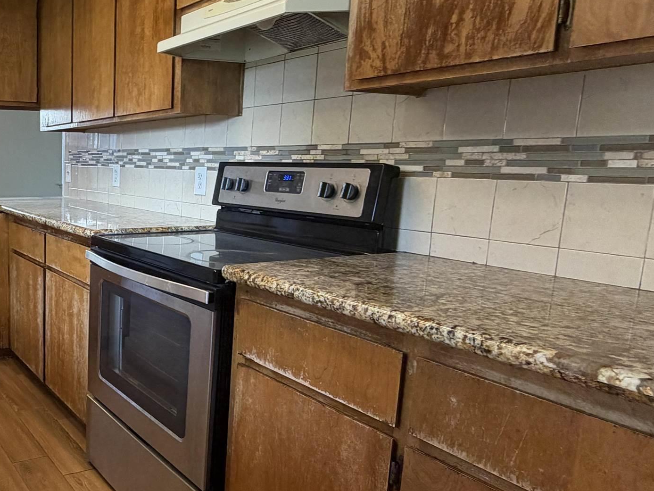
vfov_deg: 45.5
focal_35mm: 31
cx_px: 62
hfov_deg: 51.3
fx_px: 586
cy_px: 252
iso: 200
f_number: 2.2
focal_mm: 2.22
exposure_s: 1/60
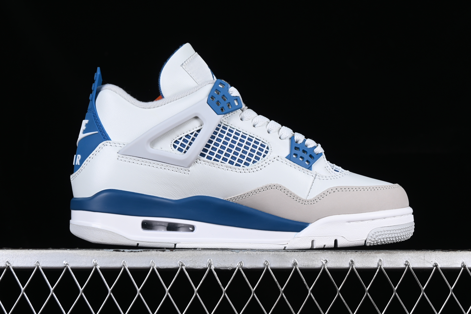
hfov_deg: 27.0
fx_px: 981
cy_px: 157
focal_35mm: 75
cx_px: 236
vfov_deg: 18.2
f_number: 8
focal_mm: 50
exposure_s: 1/80
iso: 160
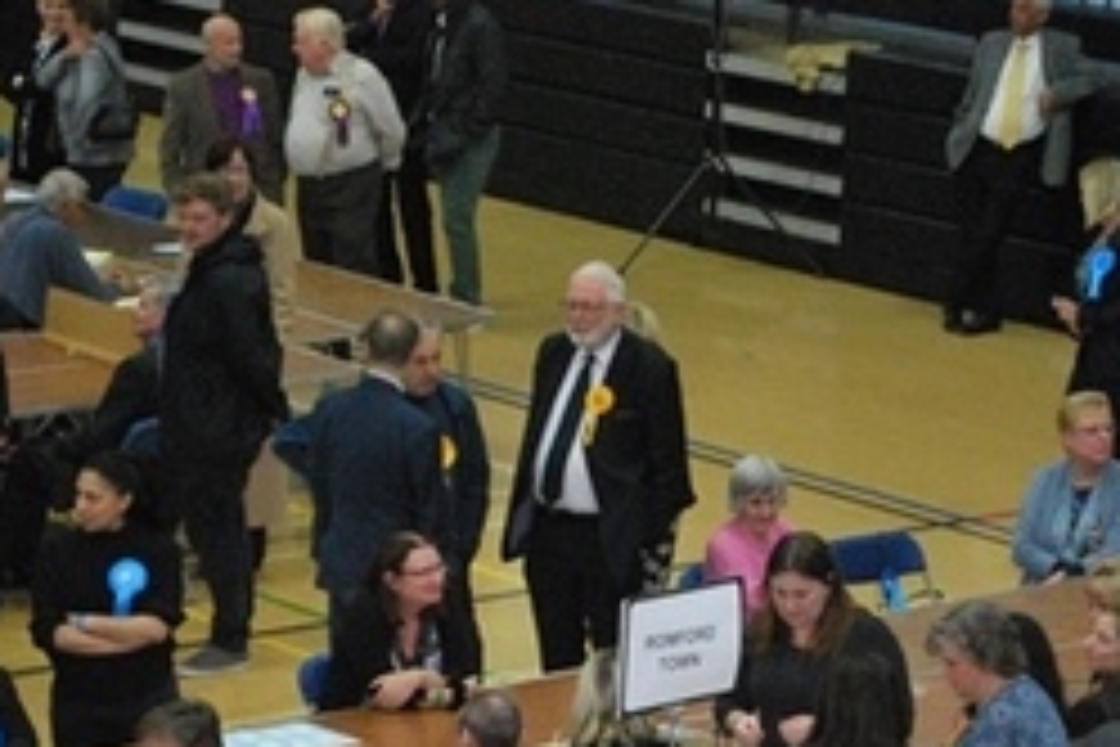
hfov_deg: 11.5
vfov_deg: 7.6
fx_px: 5571
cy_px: 792
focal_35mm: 179
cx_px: 594
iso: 1600
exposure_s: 1/60
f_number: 5.6
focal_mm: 55
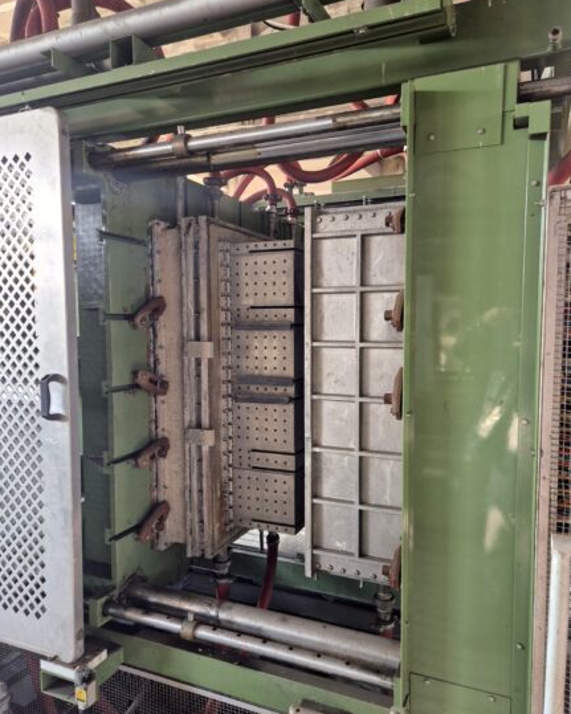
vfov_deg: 68.0
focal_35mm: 25
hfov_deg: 56.8
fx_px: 528
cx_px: 295
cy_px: 379
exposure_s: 1/100
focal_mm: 5.4
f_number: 1.8
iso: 320
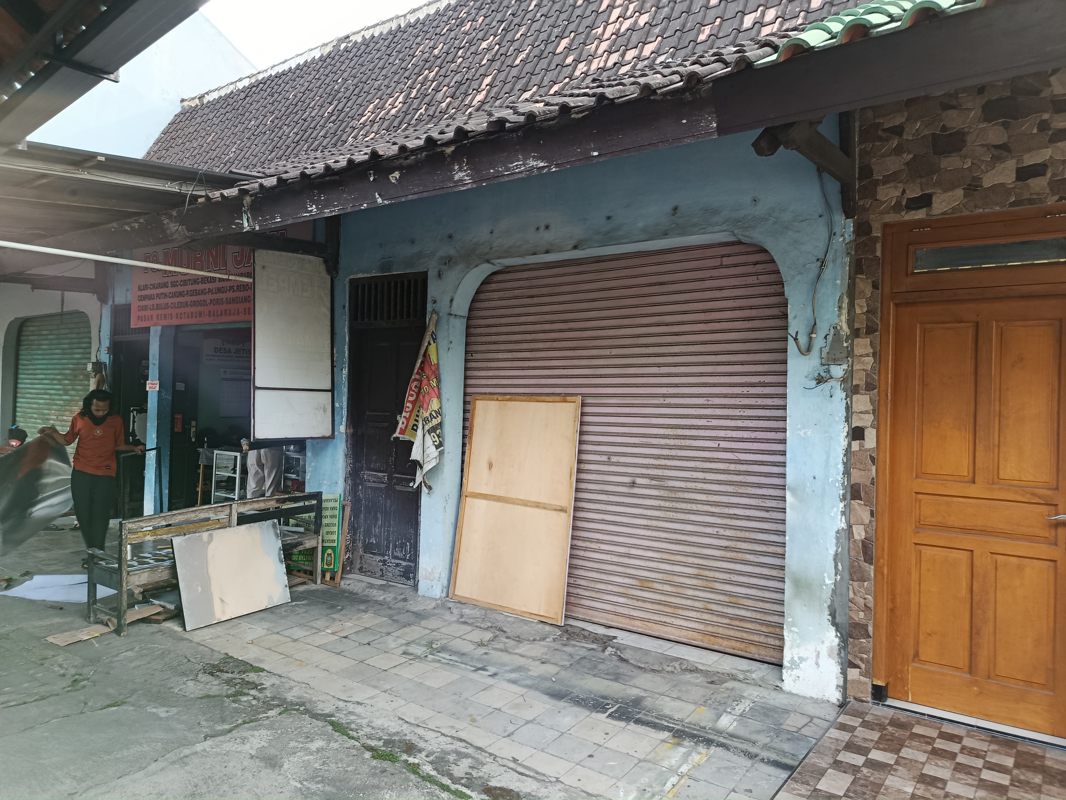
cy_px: 400
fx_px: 739
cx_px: 533
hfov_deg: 71.6
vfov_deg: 56.8
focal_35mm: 24
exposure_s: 1/100
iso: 202
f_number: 1.7
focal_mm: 5.24
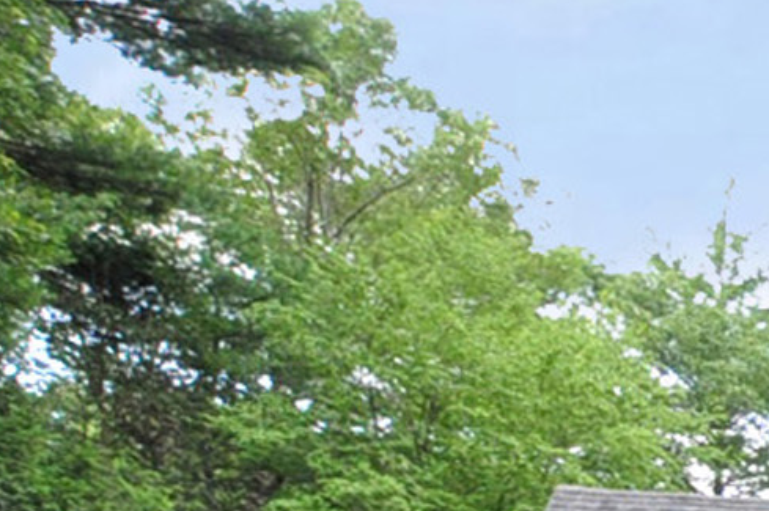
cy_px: 1140
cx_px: 2145
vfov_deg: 12.7
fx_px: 1899
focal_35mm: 89
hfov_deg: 12.6
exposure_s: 1/200
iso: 800
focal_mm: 10
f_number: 8
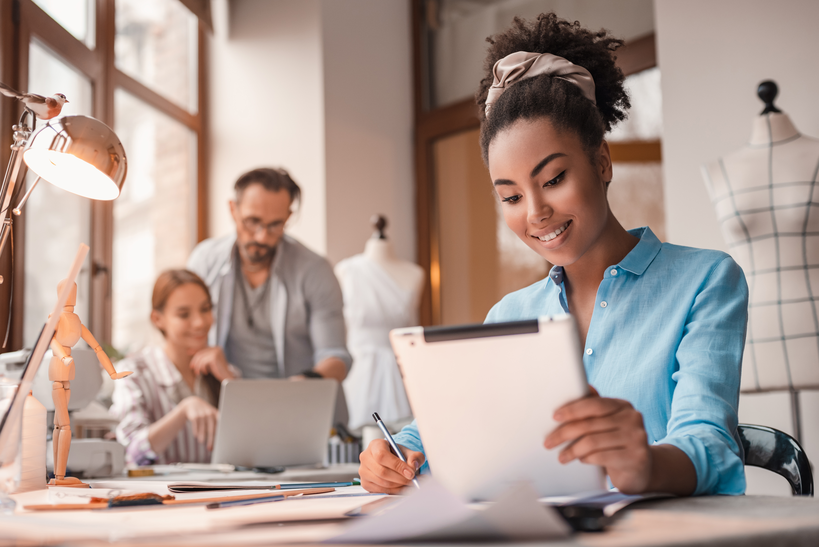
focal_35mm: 50
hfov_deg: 39.6
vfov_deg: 27.0
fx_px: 1138
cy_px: 274
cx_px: 410
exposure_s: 1/100
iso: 640
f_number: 3.2
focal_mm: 50
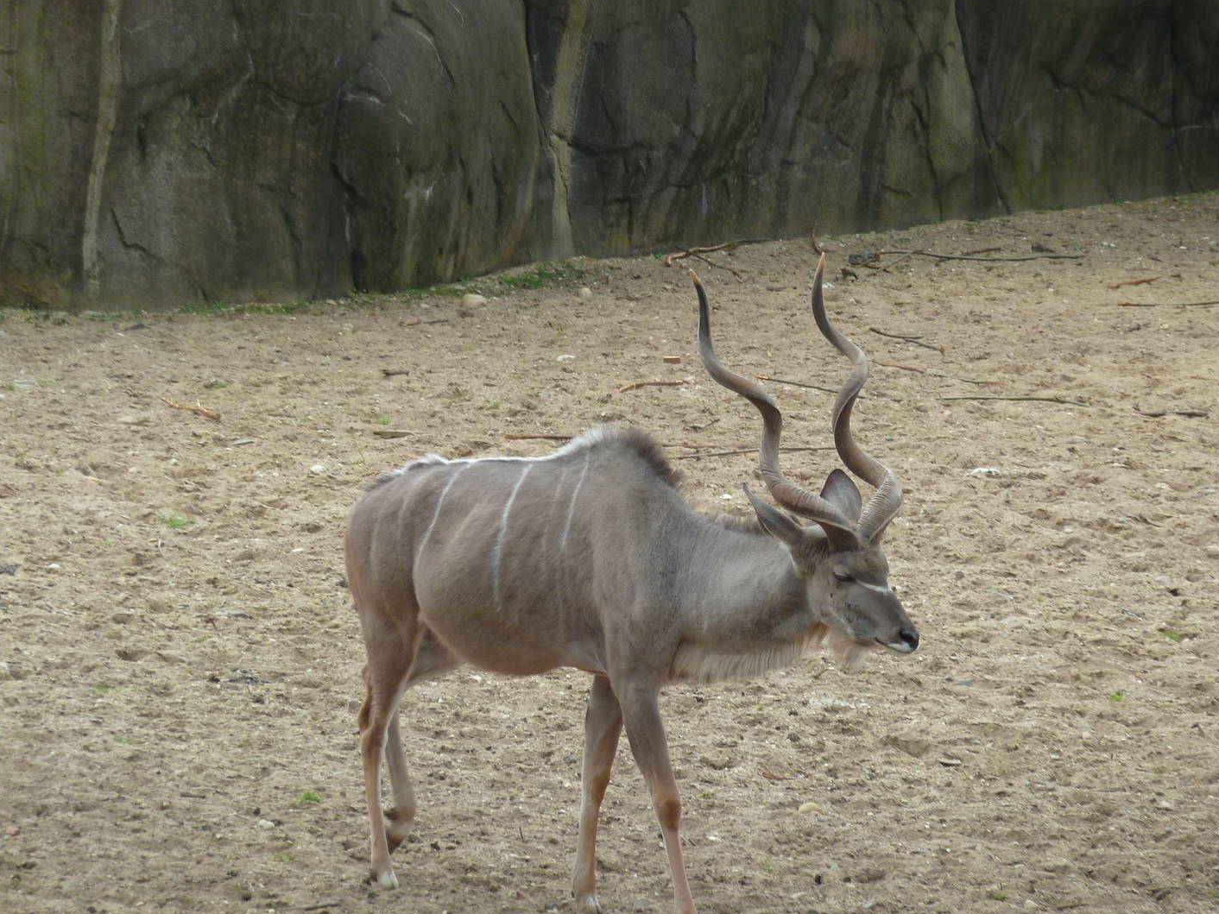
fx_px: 11093
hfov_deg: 6.3
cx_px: 690
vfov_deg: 4.7
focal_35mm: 315
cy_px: 482
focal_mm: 45.7
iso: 100
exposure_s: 1/125
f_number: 4.8
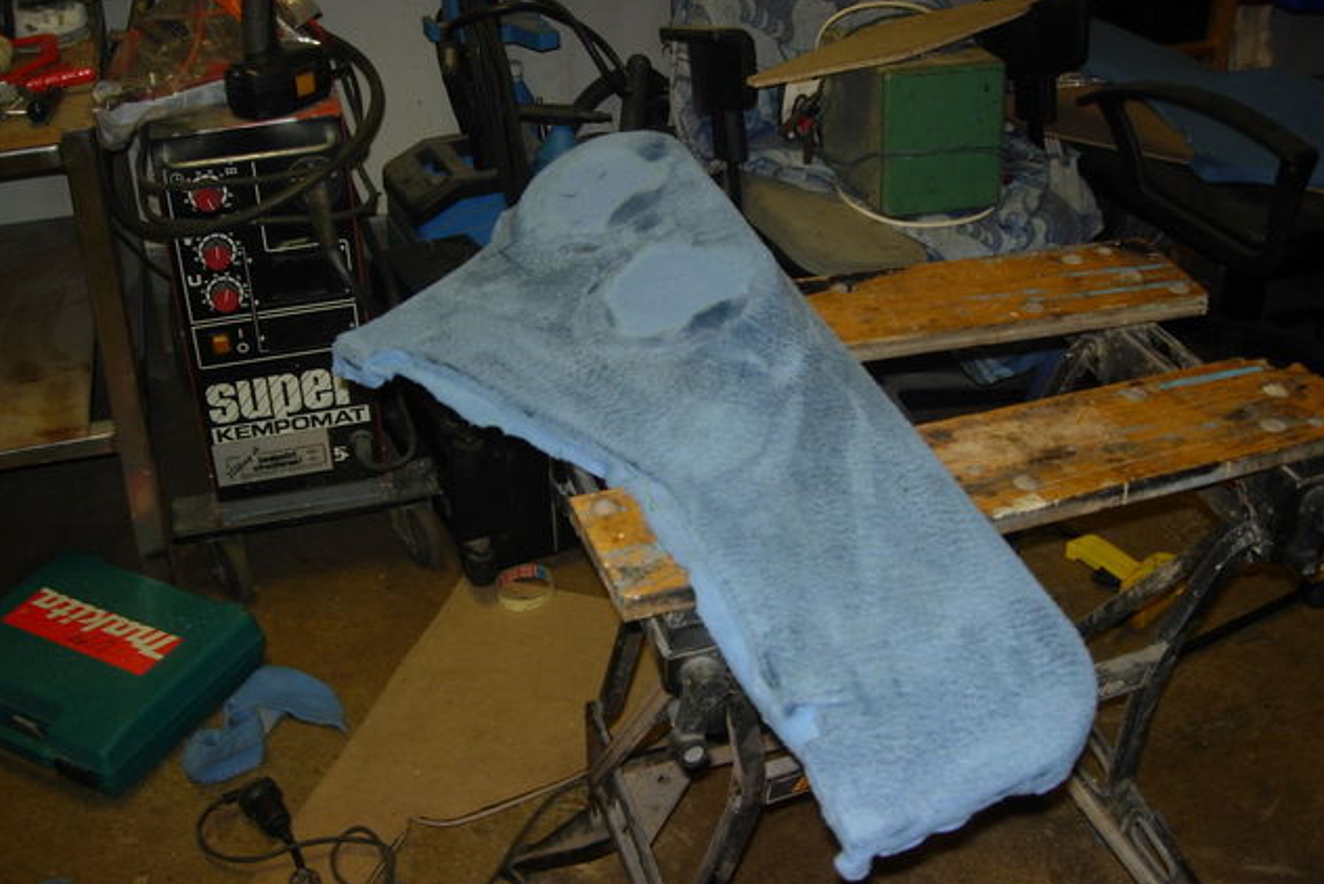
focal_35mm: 40
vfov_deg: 33.4
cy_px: 494
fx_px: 1472
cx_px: 658
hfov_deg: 48.4
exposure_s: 1/64
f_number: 2.8
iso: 79
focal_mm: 7.8
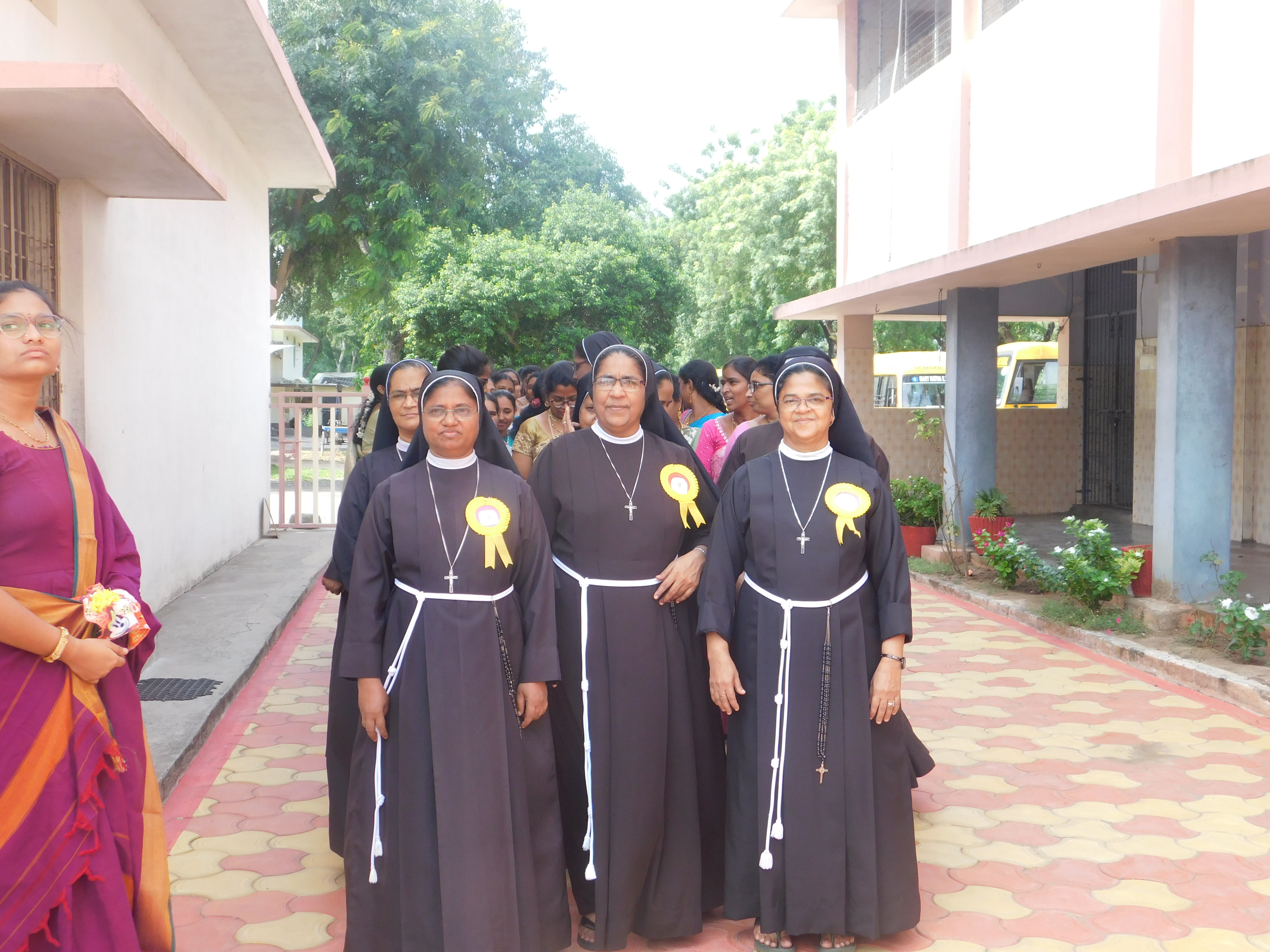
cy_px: 476
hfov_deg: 46.8
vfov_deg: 36.0
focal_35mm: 40
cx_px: 635
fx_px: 1468
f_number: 3.6
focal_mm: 7.1
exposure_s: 1/200
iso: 125
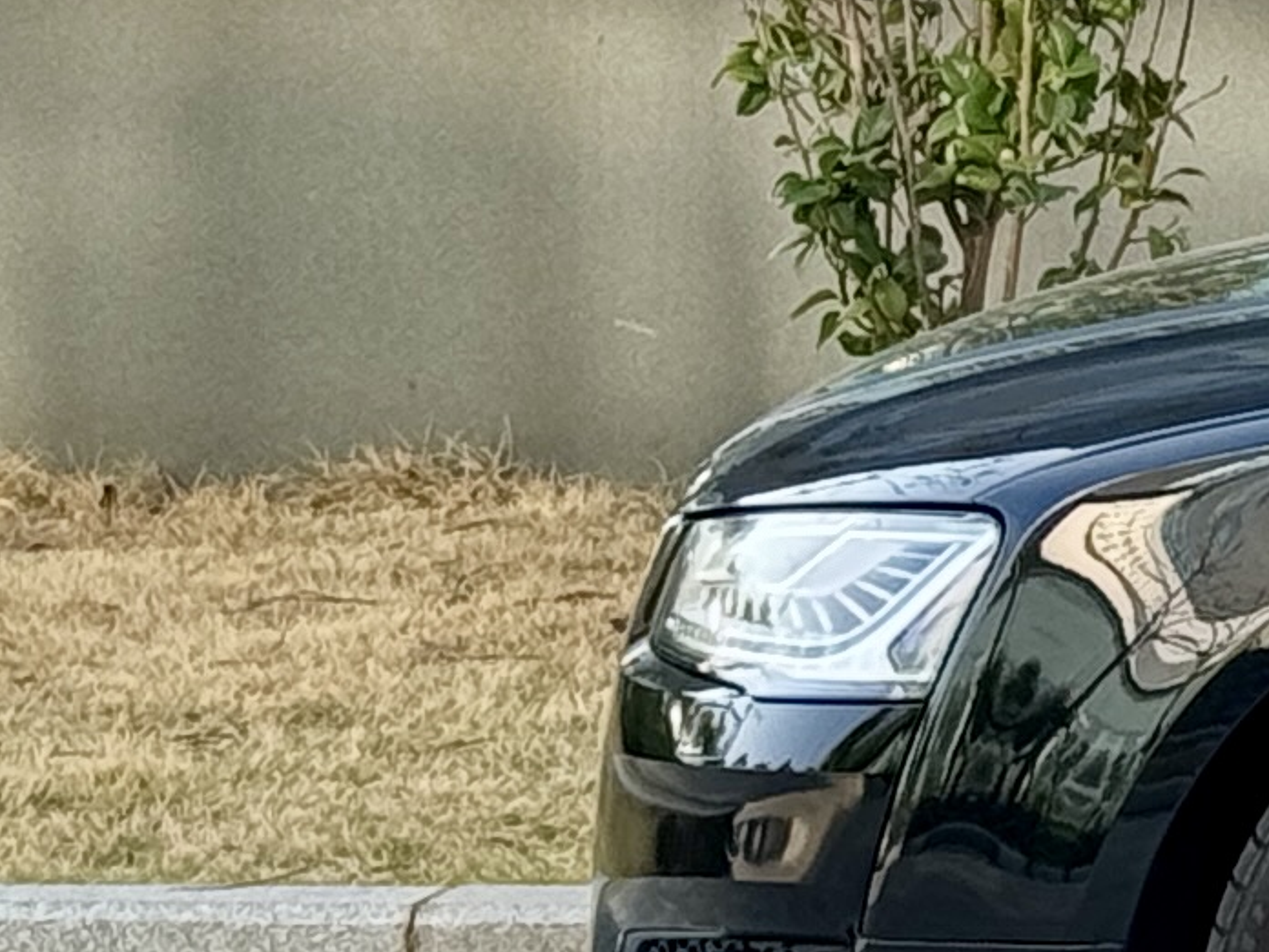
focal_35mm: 278
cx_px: 3253
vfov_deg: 5.3
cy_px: -739
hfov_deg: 6.7
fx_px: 10191
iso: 64
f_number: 1.78
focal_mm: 6.76
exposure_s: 1/356
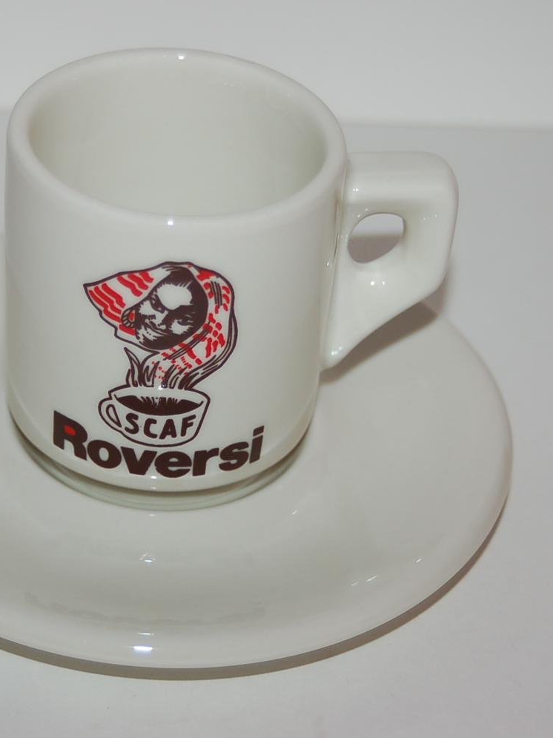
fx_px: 2599
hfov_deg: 12.1
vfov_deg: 16.2
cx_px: 199
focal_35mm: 122
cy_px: 369
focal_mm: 56
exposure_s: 1/60
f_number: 5
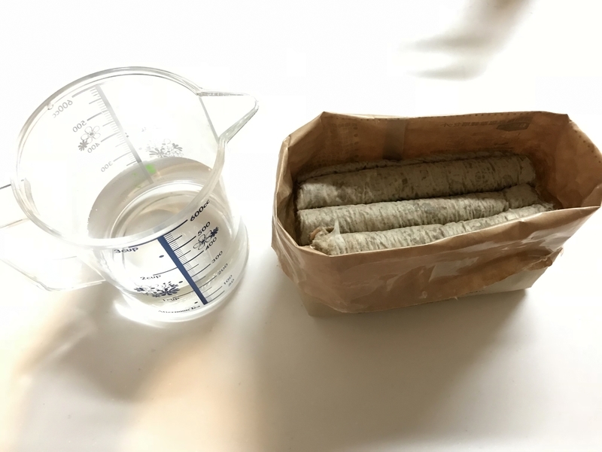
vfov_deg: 49.7
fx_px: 487
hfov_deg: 63.4
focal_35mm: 28
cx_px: 301
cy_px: 226
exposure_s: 1/15
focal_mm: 3.99
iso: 80
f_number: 1.8
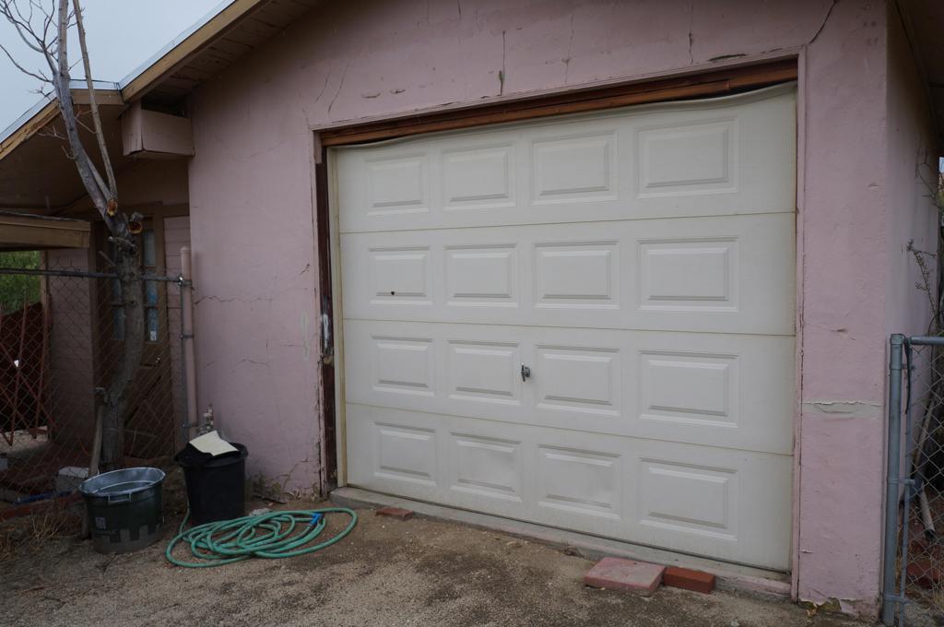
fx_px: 707
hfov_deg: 67.4
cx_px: 472
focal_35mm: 27
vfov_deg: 47.8
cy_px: 314
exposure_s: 1/500
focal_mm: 18
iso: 200
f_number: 6.3
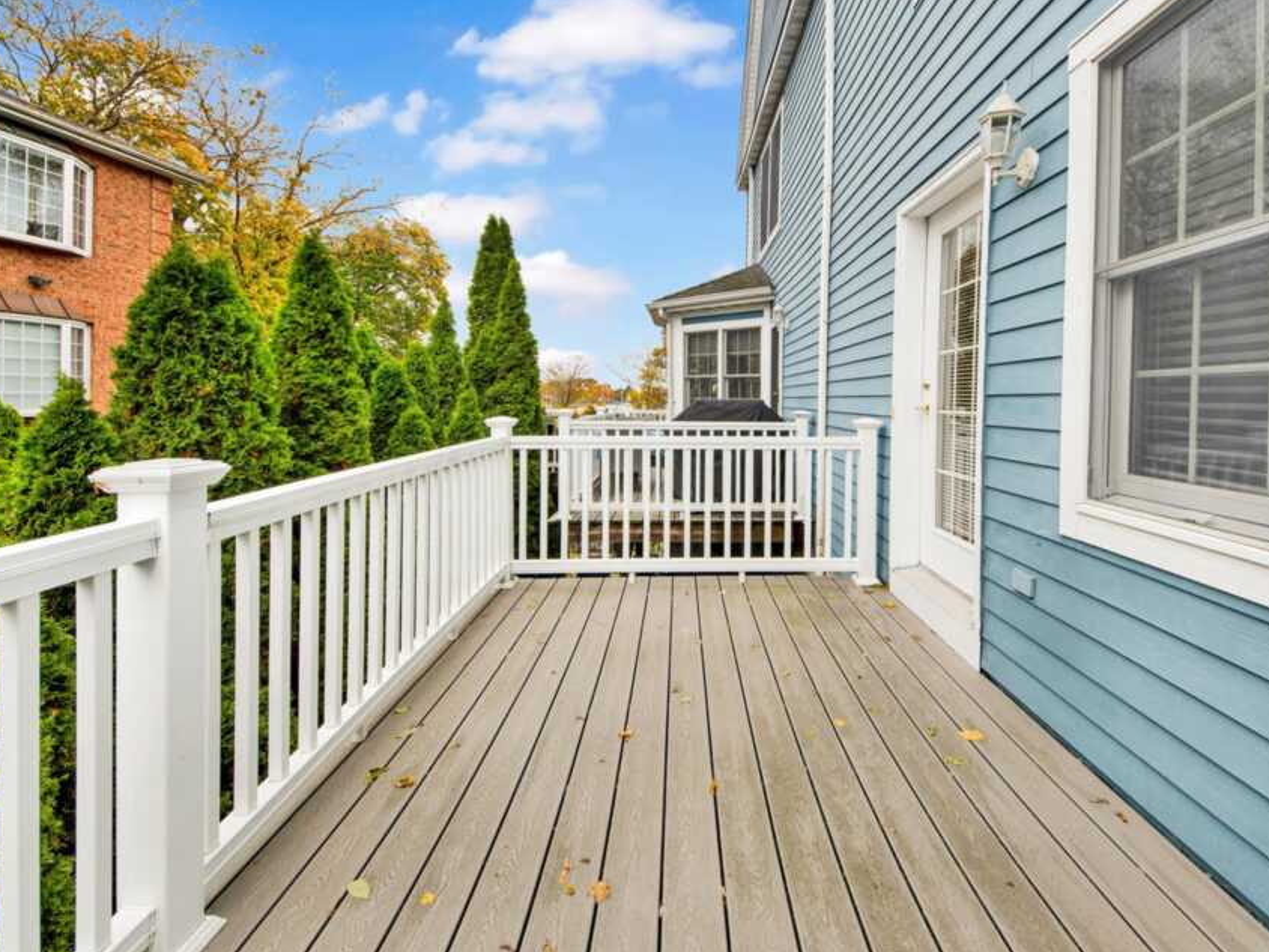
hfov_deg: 101.7
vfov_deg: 85.6
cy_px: 459
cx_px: 702
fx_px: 513
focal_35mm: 14
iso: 100
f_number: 8
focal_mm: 8
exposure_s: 1/20
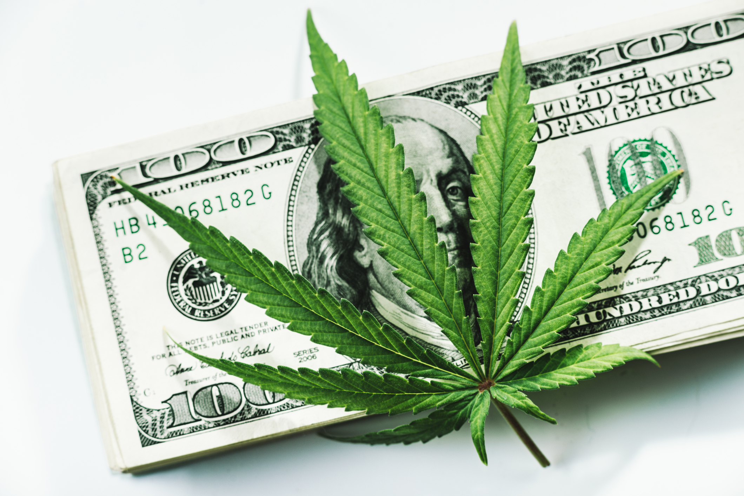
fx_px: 1757
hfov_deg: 23.9
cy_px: 248
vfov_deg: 16.1
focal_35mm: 85
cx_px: 372
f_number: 10
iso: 100
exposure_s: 1/200
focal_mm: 85
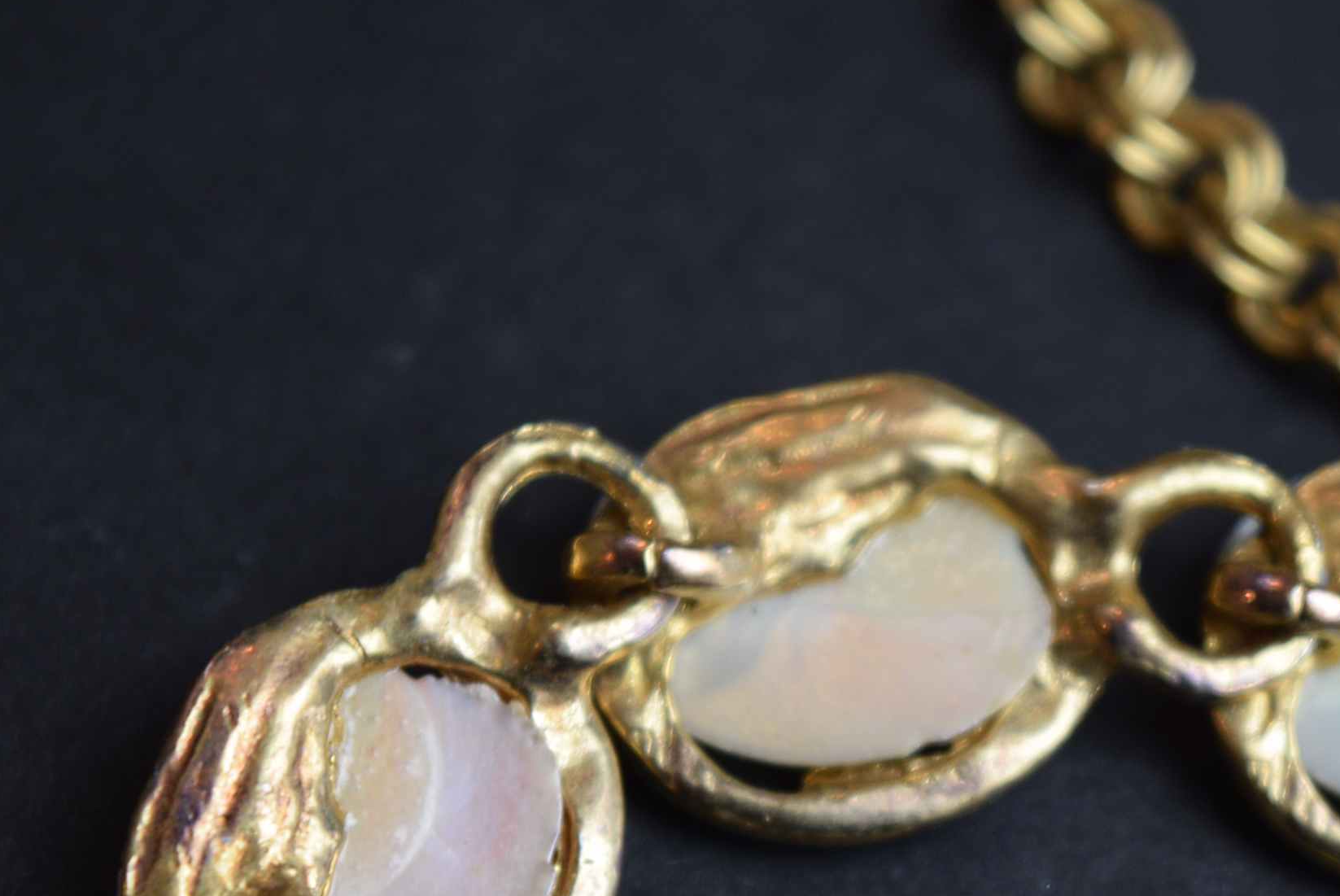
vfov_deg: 9.2
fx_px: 5584
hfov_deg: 13.7
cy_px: 584
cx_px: 888
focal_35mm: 150
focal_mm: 55
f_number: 5.6
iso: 400
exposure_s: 1/60
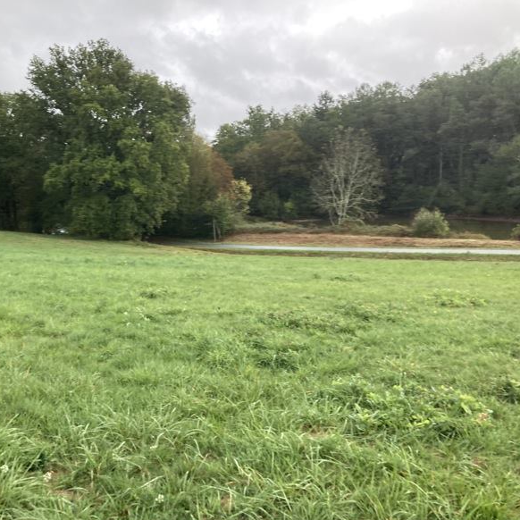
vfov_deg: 48.4
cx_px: 178
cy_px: 267
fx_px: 578
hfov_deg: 47.7
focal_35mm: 34
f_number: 1.8
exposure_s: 1/135
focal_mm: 3.99
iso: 20
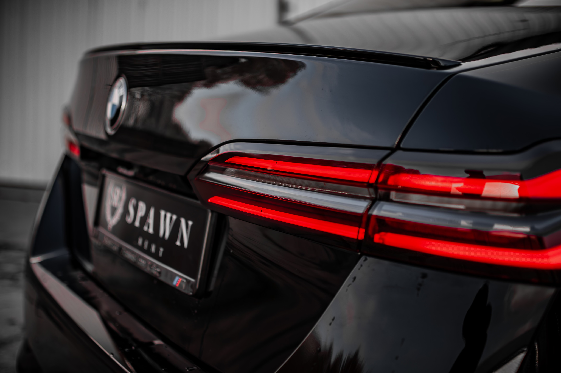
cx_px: 280
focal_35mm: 52
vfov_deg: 25.7
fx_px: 817
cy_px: 186
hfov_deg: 37.9
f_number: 1.8
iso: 200
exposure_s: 1/2000
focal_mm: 35
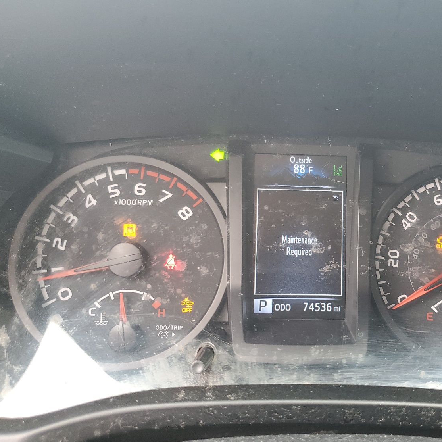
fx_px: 477
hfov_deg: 48.7
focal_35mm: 33
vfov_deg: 49.7
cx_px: 303
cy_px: 232
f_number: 1.5
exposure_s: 1/60.2
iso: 101
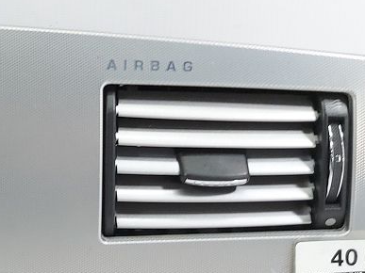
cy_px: 132
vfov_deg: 17.2
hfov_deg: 20.4
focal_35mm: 86
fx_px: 907
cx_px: -139
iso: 64
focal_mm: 5.23
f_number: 1.8
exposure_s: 1/50
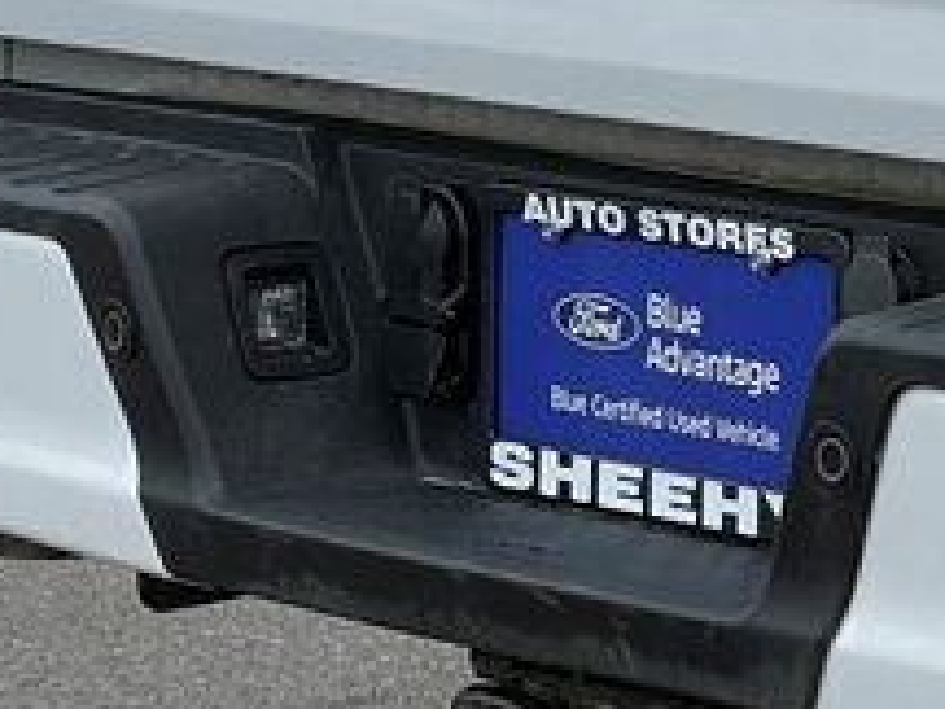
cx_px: 1334
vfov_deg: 6.5
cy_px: 22
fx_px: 6224
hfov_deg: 8.5
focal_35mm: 228
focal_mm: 9
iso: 32
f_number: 2.8
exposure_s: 1/440
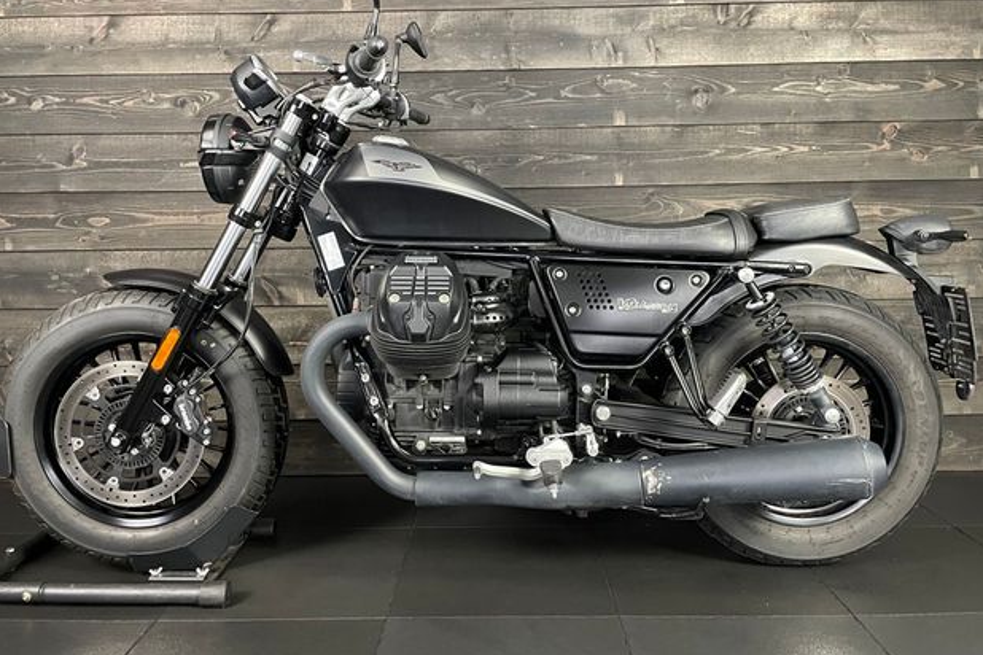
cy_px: 278
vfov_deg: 46.3
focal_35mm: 28
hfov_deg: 65.5
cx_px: 480
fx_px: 764
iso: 400
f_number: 1.6
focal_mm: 4.2
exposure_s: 1/33
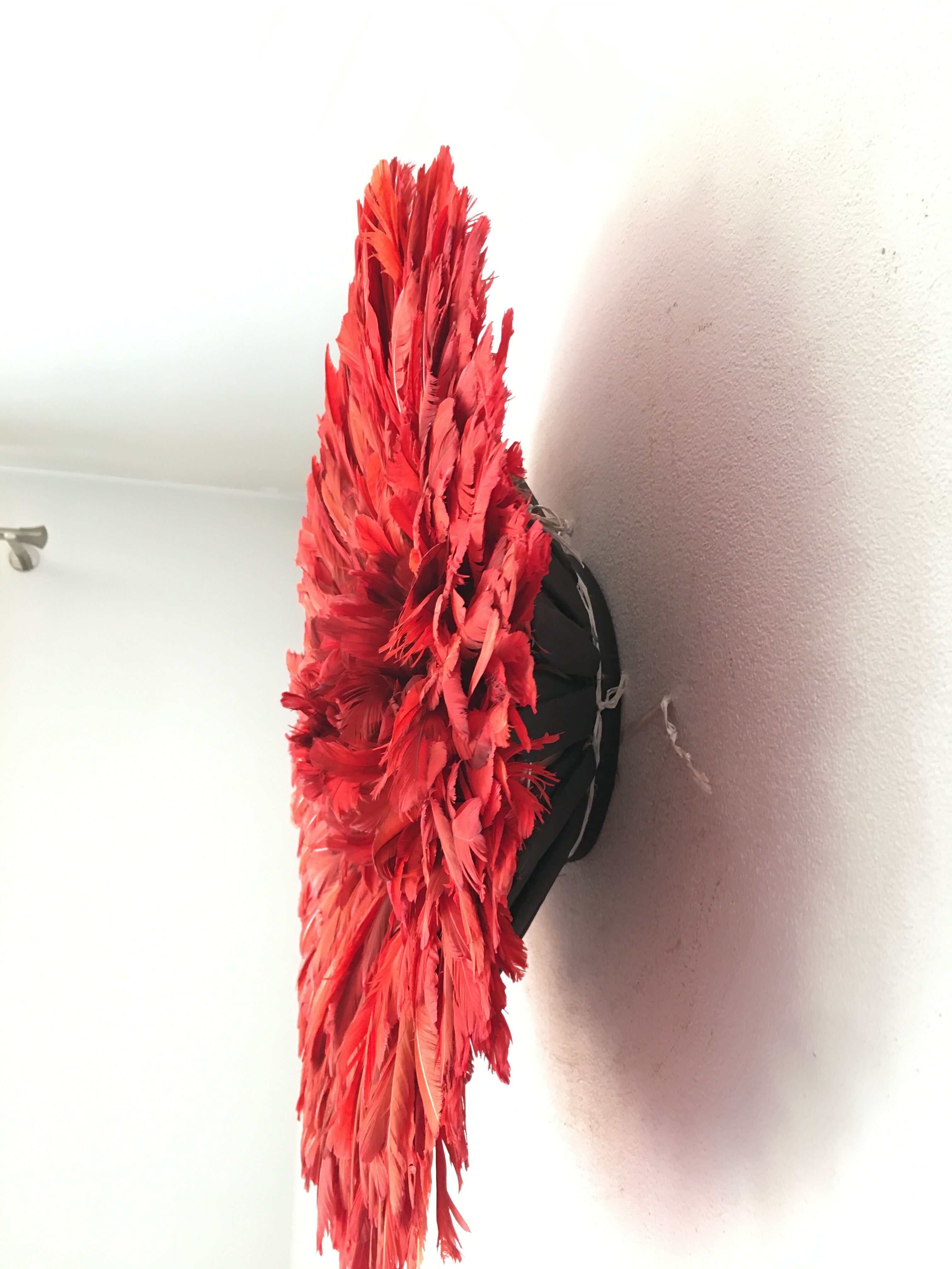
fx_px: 1063
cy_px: 634
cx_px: 476
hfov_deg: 48.2
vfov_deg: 61.7
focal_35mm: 29
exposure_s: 1/17
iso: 80
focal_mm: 4.15
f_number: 2.2
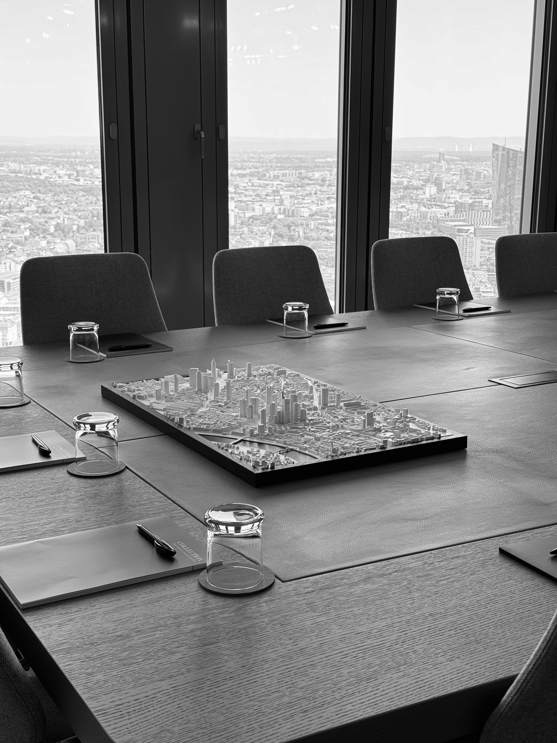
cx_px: 278
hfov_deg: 30.3
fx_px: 1030
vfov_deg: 39.7
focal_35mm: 48
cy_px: 372
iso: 64
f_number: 1.78
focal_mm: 6.76
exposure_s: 1/383
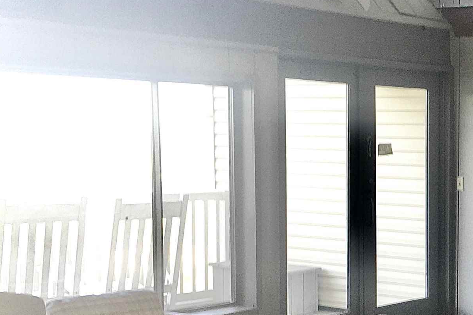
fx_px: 1012
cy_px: 255
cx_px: 581
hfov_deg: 23.8
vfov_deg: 17.6
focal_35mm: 77
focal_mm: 4.15
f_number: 2.2
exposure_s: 1/40
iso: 25
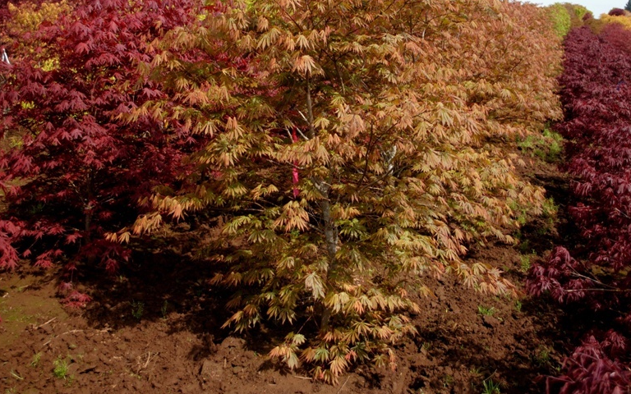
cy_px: 131
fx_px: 843
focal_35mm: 49
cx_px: 331
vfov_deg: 26.2
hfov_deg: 41.0
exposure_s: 1/500
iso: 200
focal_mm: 24
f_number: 4
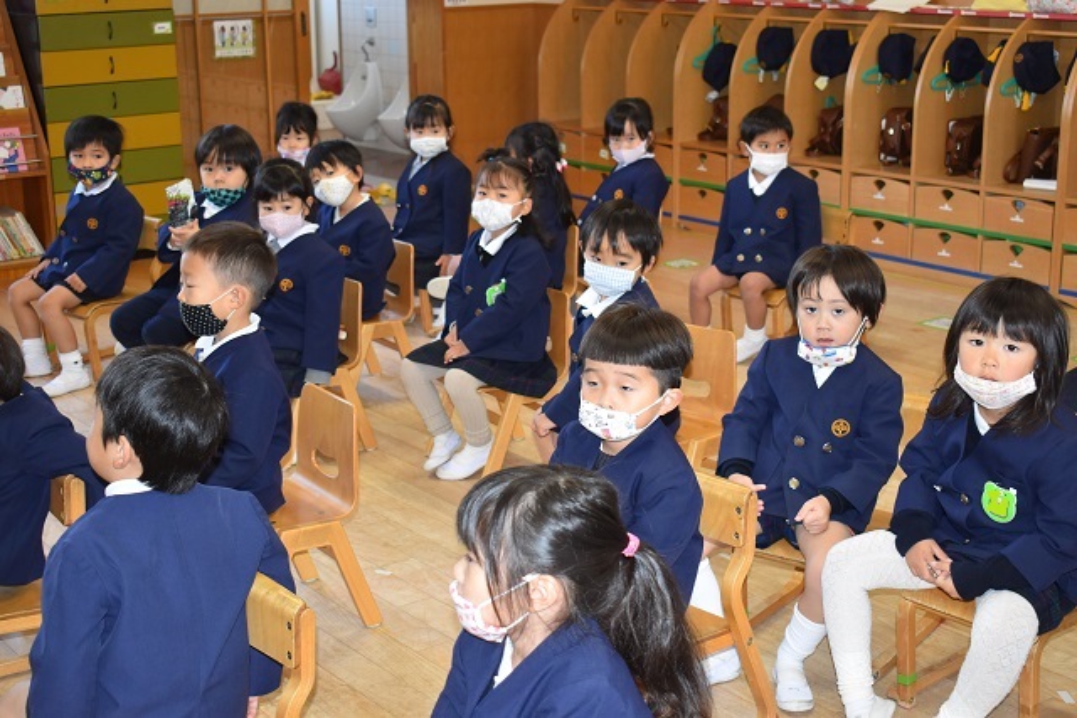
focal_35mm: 52
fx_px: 1571
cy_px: 359
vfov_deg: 25.8
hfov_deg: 37.8
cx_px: 538
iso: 800
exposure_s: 1/100
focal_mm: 35
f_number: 5
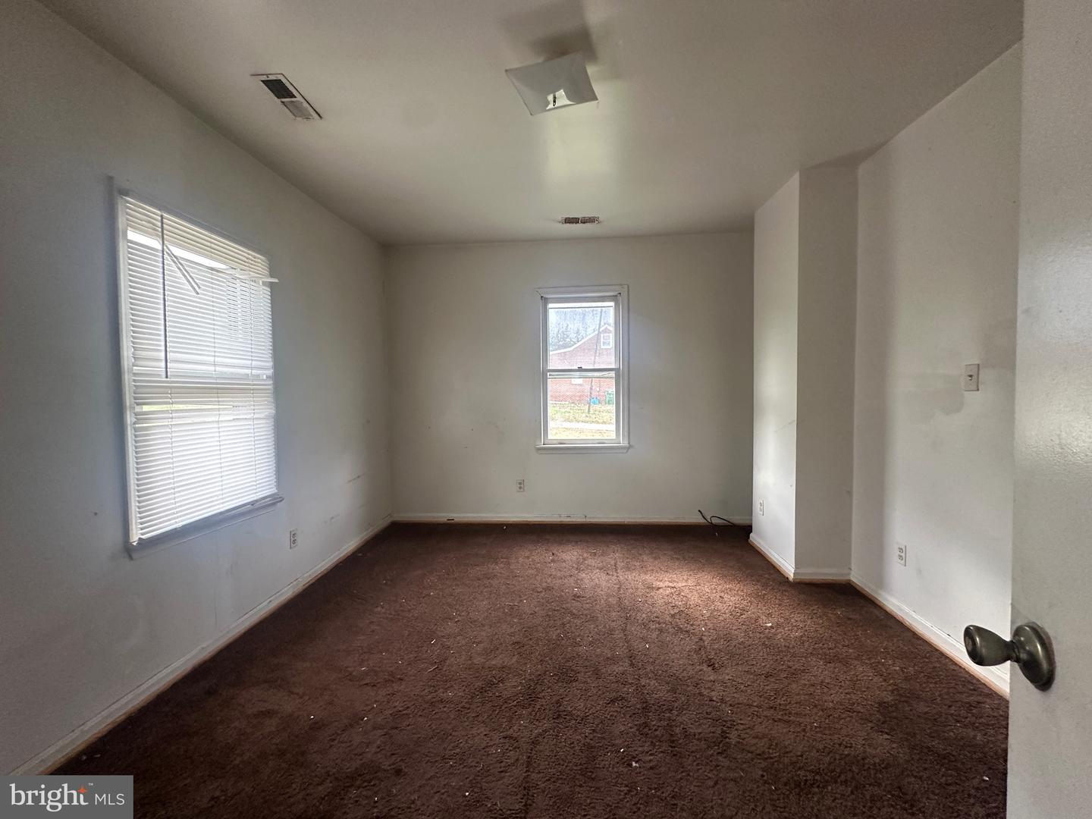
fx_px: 442
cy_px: 410
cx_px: 546
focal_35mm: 14
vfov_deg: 85.7
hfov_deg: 102.1
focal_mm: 2.22
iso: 320
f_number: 2.2
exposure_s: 1/60
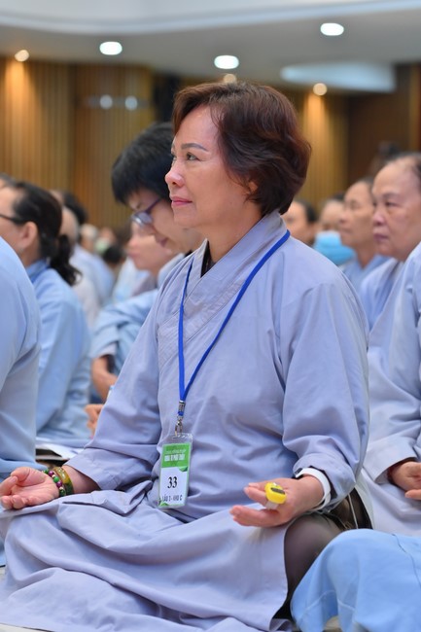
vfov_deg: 17.1
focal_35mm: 120
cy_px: 316
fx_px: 2106
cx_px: 210
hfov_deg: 11.4
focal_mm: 120
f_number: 5
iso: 1250
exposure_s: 1/80
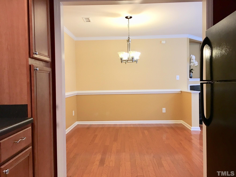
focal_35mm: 29
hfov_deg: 61.7
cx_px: 118
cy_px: 88
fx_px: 198
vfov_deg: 48.2
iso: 64
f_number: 2.2
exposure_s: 1/15
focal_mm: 4.15
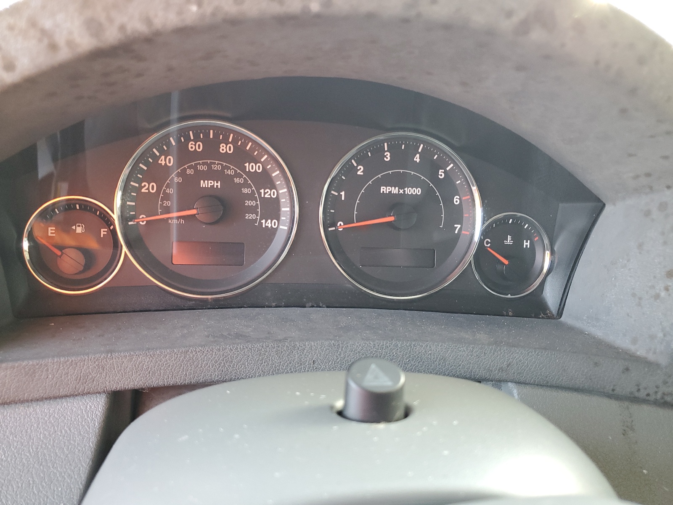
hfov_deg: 67.3
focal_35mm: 26
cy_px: 252
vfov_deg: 53.1
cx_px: 336
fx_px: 505
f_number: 1.5
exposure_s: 1/60.2
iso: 106
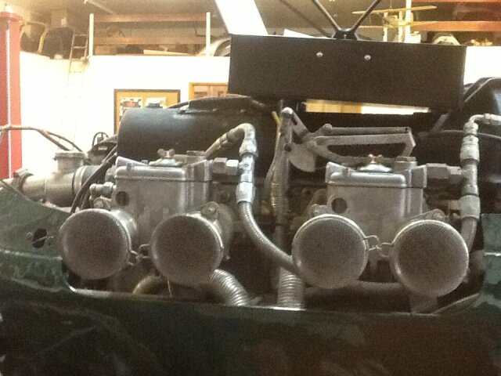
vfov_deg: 32.9
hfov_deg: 42.9
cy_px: 188
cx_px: 250
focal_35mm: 44
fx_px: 637
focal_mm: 2.03
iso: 320
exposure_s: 1/25
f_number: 2.4
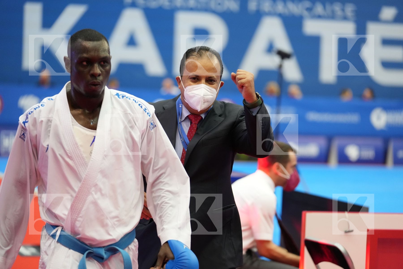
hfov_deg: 16.8
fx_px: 1366
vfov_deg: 11.2
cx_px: 202
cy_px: 134
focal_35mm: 122
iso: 3200
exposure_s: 1/1000
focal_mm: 122
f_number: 2.8
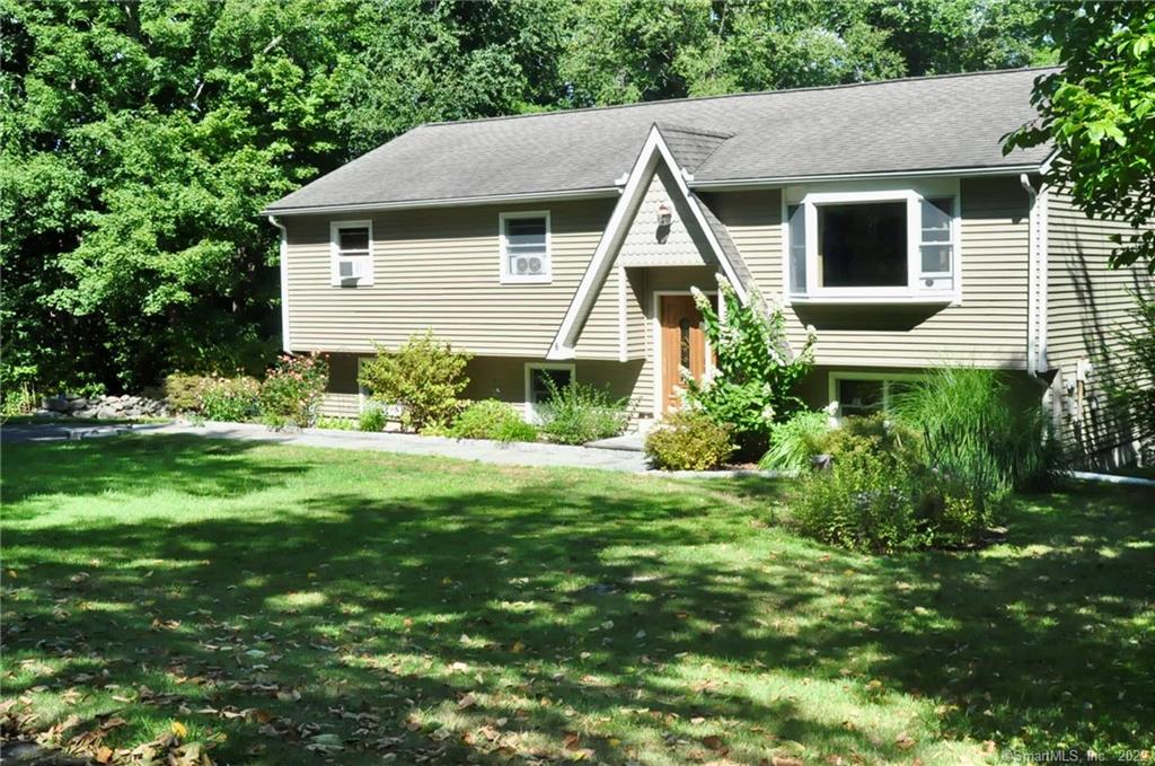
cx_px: 578
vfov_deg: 31.8
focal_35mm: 42
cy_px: 383
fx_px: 1345
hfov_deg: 46.5
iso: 1600
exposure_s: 1/640
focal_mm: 28
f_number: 13
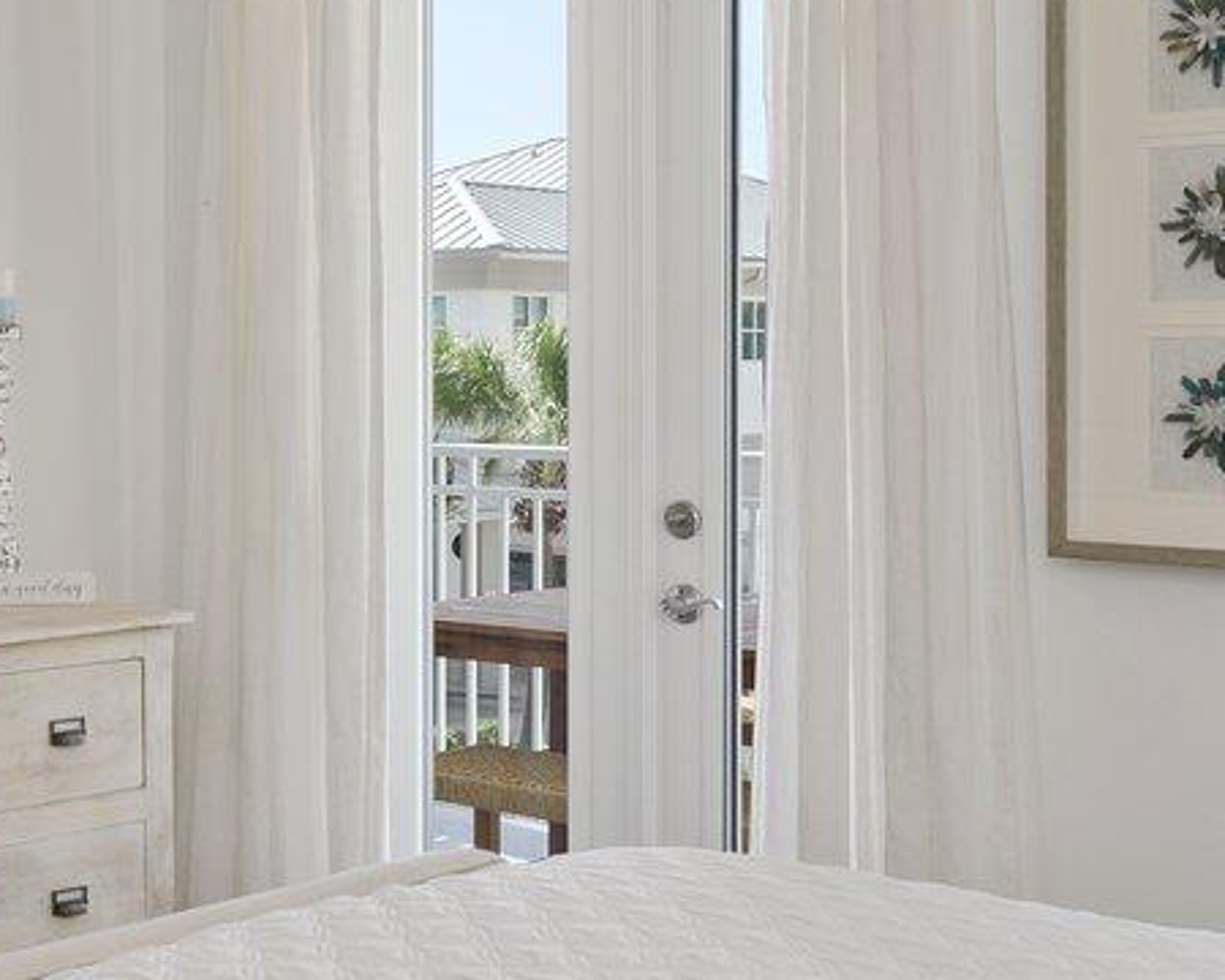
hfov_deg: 27.6
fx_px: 2320
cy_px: 397
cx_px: -38
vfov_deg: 23.8
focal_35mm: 64
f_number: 9
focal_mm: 15
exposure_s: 1/30
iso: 160
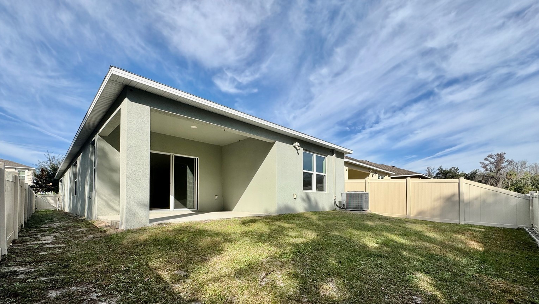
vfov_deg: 65.8
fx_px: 229
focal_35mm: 16
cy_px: 196
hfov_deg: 99.4
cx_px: 265
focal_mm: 2.22
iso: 40
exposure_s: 1/2083
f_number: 2.2
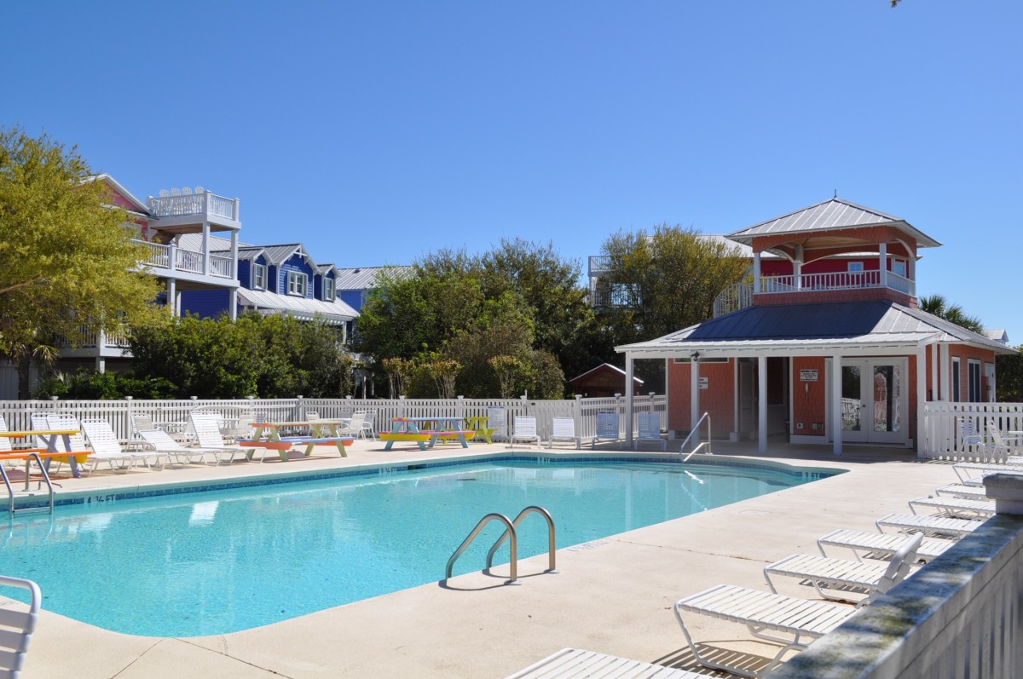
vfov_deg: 39.9
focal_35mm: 33
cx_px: 512
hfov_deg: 57.3
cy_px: 340
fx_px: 937
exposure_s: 1/400
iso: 200
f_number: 10
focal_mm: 22
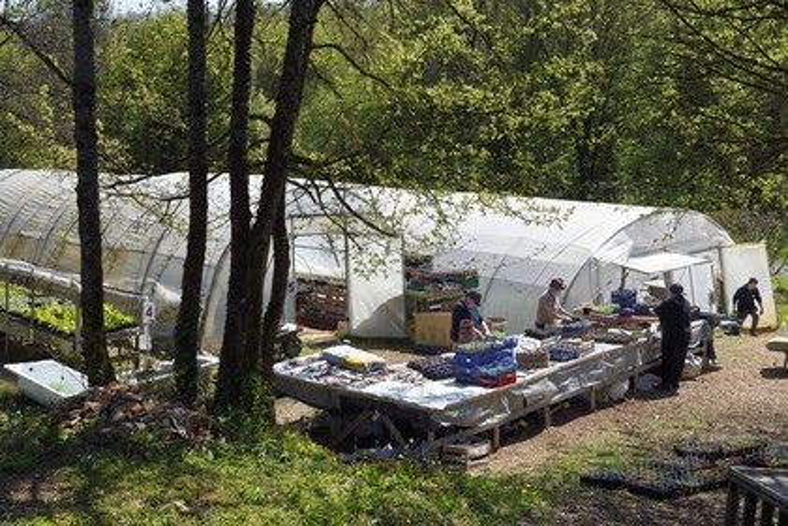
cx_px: 394
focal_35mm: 42
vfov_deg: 31.9
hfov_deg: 46.4
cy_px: 263
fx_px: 919
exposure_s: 1/250
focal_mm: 42
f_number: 13
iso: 200
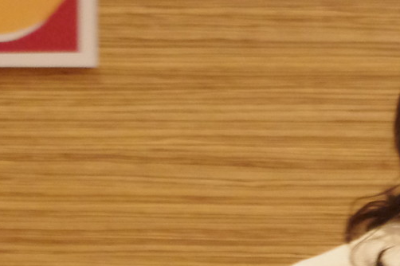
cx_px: 722
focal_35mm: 420
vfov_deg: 3.3
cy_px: 235
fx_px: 4663
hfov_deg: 4.9
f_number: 5.6
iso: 2000
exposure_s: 1/20
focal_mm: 55
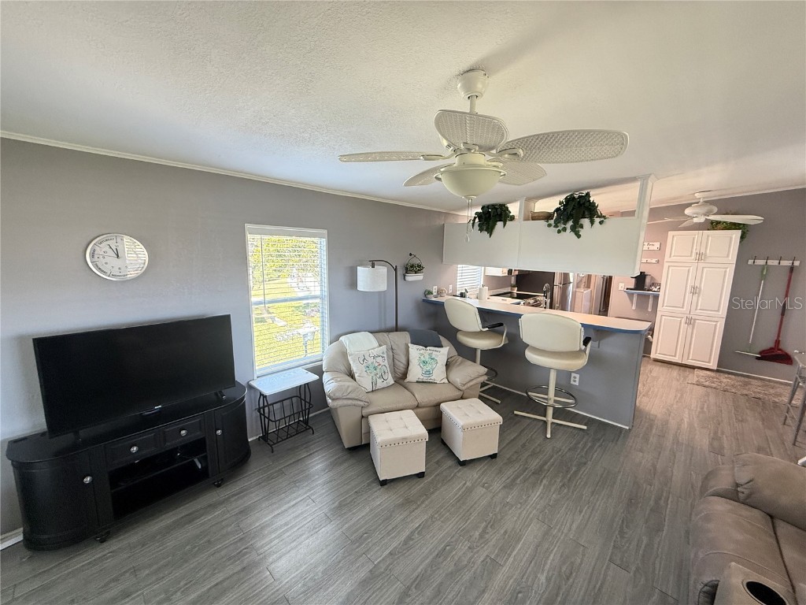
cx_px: 403
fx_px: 326
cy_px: 302
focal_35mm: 14
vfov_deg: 85.7
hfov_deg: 102.1
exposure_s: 1/99
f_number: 2.2
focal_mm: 2.22
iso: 250
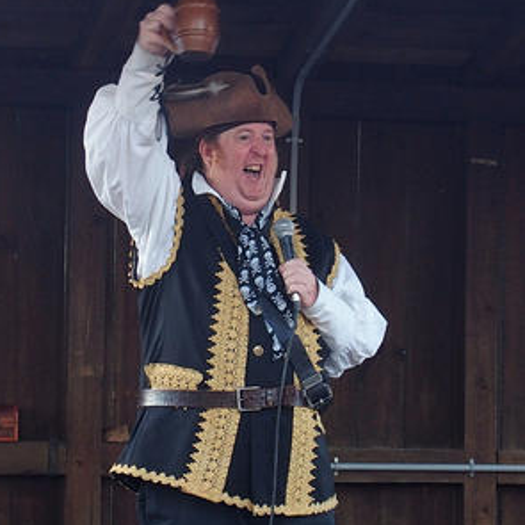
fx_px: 1030
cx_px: 260
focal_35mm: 60
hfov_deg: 28.6
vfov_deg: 28.6
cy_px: 306
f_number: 2.8
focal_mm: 10.8
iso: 200
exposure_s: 1/50
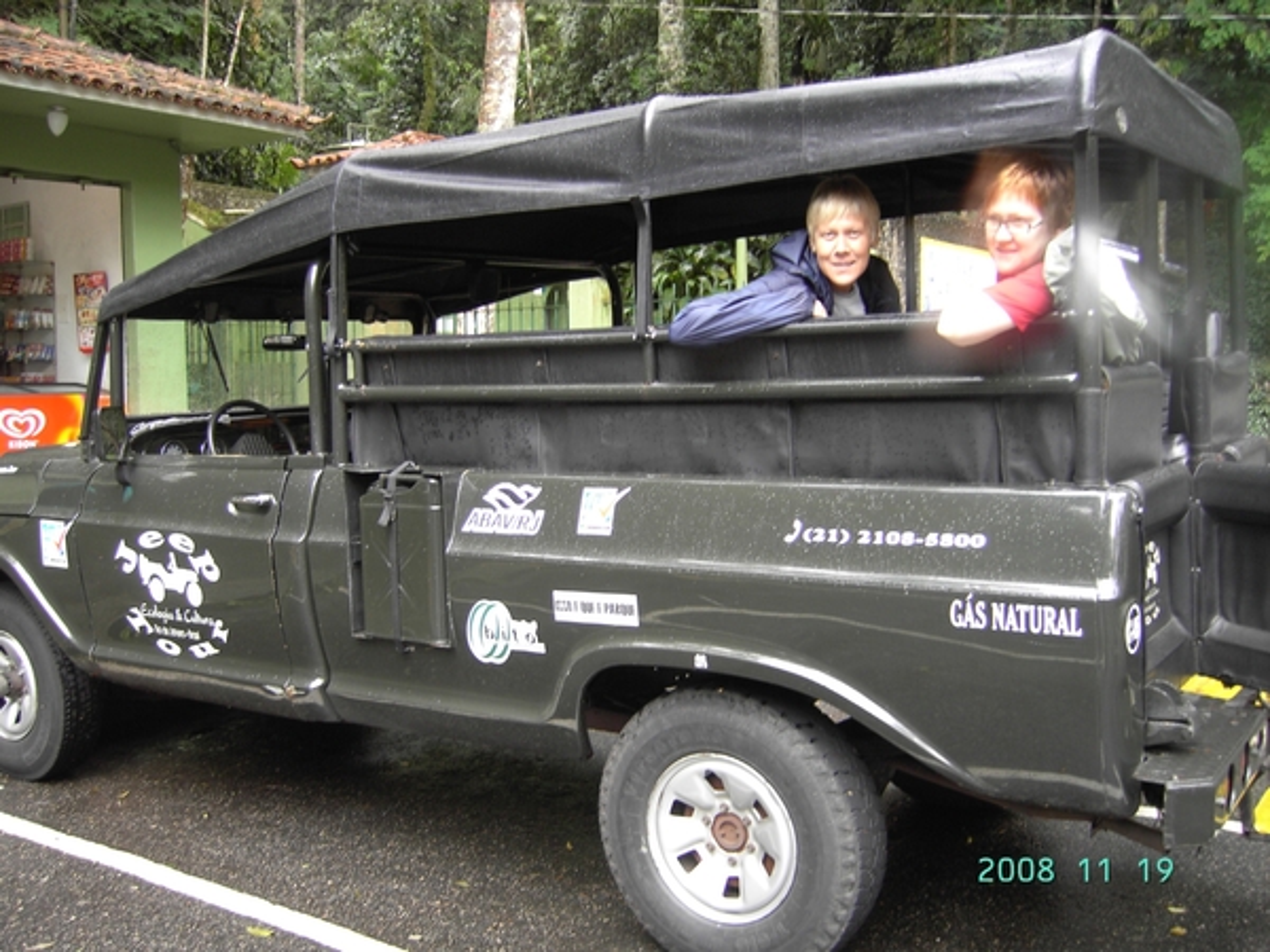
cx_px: 635
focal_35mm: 35
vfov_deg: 40.7
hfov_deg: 52.6
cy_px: 476
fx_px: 1284
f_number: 2.8
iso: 80
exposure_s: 1/20
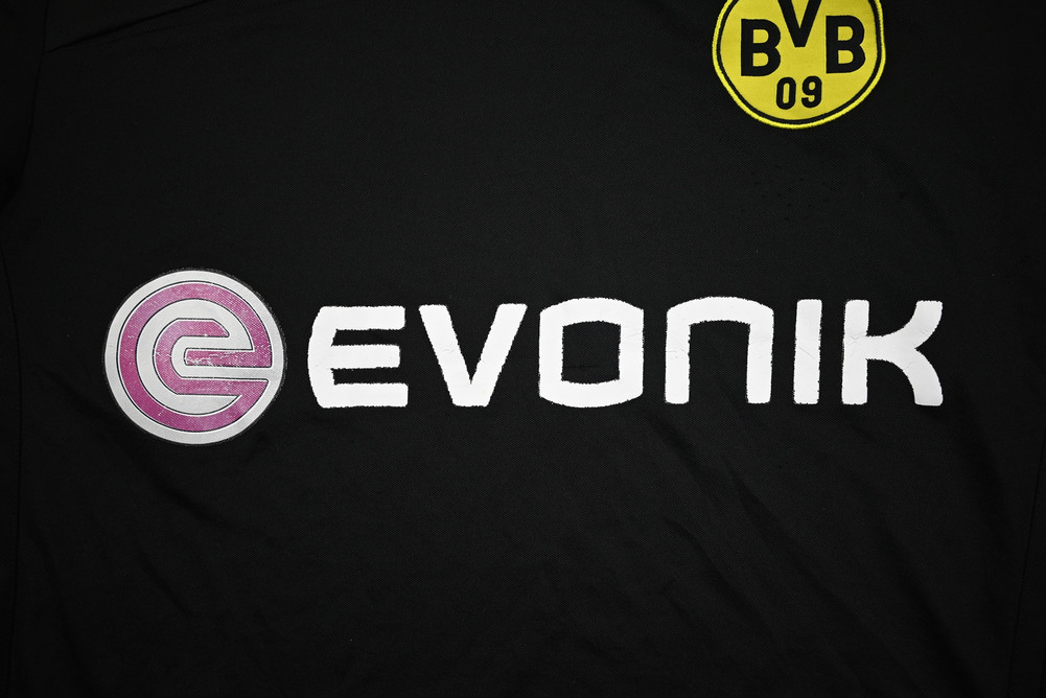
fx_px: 843
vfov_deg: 45.0
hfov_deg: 63.6
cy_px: 349
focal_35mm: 29
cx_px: 523
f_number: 4.8
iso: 200
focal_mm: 29
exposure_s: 1/125
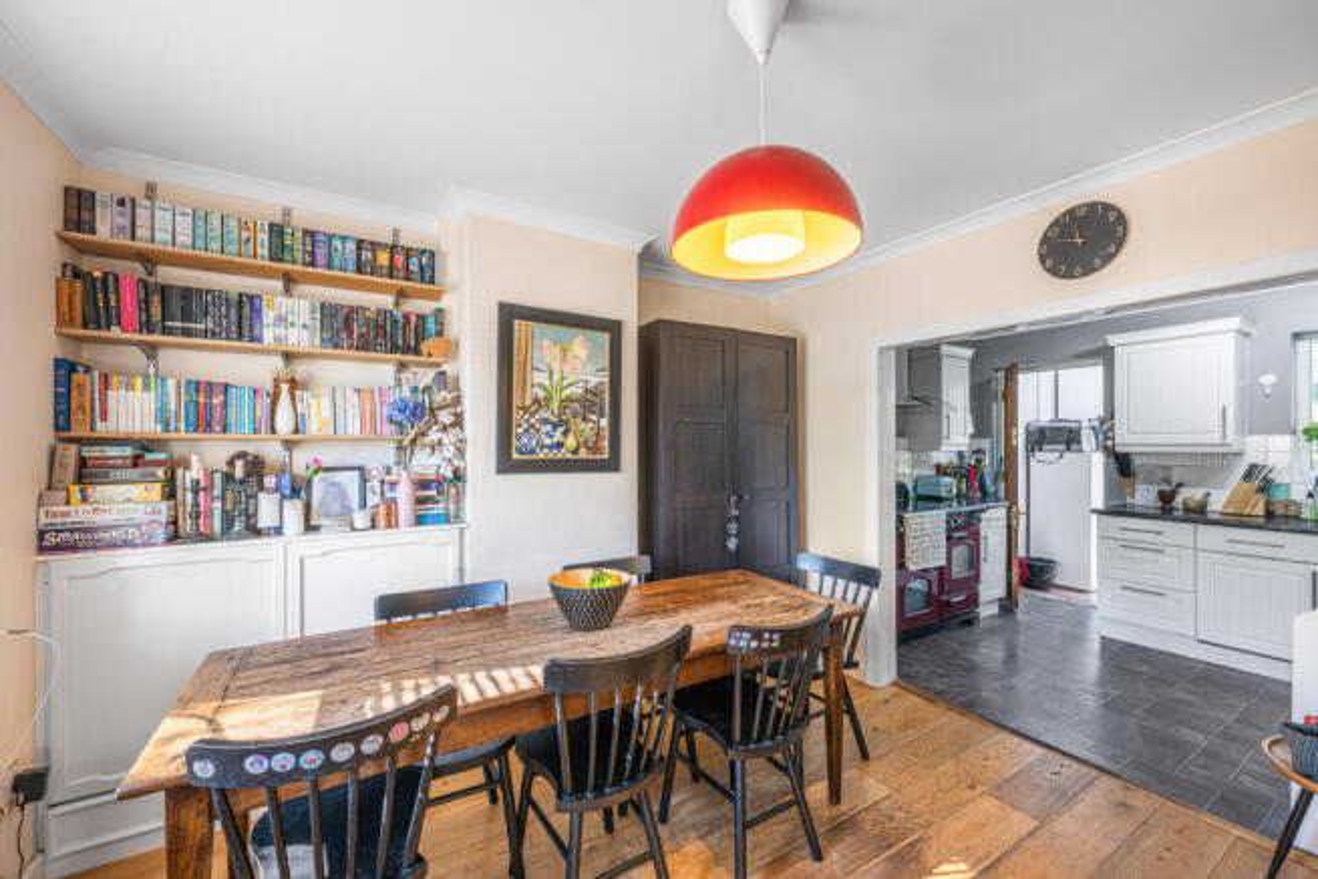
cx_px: 659
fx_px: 513
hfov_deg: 104.2
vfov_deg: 81.2
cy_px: 440
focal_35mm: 14
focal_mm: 14
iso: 64
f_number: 11
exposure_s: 1/4
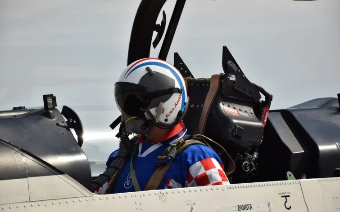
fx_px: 1497
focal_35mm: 162
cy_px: 106
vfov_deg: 8.1
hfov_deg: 13.0
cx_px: 169
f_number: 7.1
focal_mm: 105
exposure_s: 1/800
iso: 100
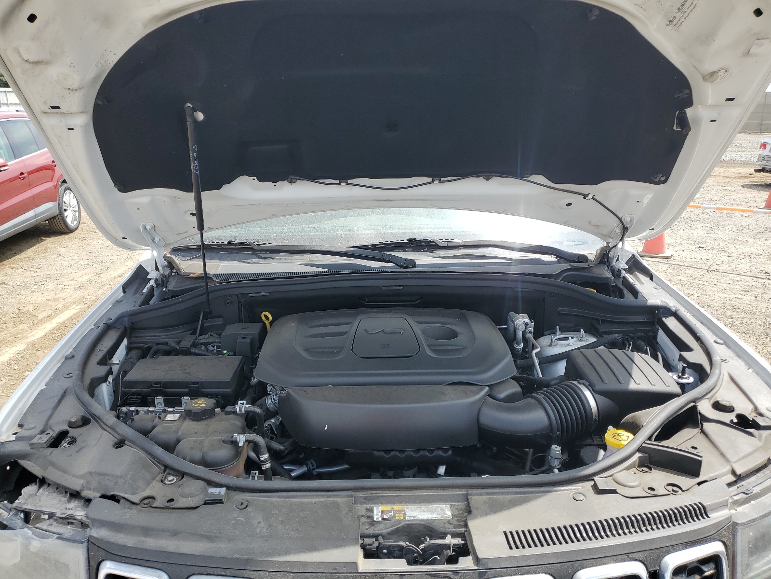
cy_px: 290
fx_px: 579
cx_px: 386
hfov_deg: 67.3
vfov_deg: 53.1
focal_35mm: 26
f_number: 1.5
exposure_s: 1/1250
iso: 50
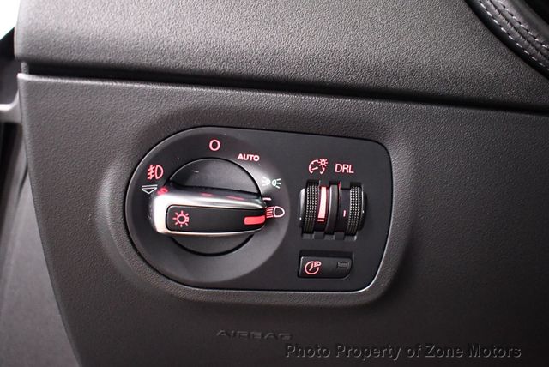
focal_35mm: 40
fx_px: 611
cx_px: 274
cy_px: 184
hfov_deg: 48.4
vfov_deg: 33.5
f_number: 3.8
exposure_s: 1/60
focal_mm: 20
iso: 5000
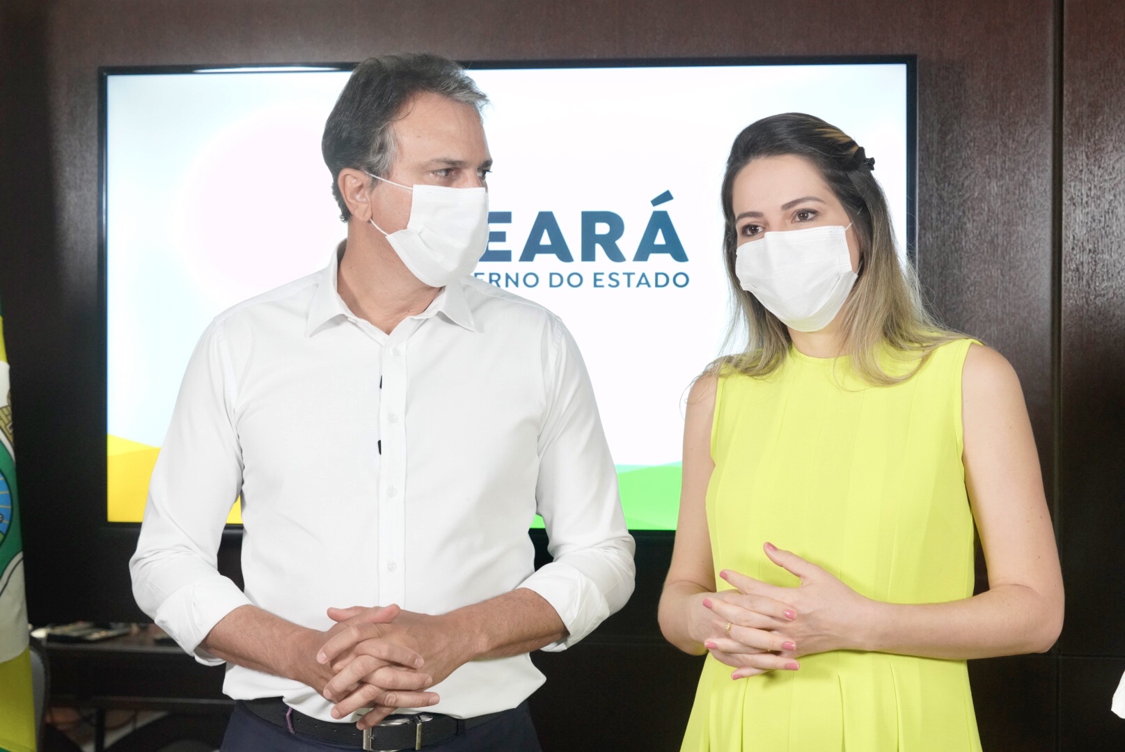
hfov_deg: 28.8
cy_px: 376
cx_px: 562
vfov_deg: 19.5
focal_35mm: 70
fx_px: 2189
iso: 6400
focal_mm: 70
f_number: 6.3
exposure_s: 1/100
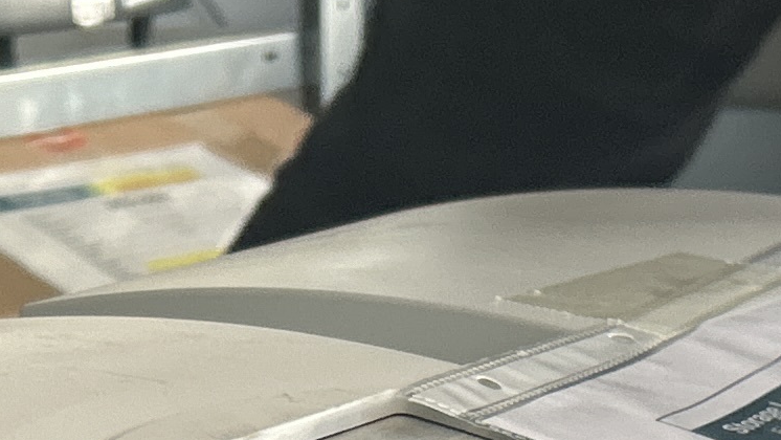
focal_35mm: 153
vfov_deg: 7.6
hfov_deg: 14.0
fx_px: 3169
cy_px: 932
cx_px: 182
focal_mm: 5.7
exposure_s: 1/50
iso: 80
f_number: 1.5
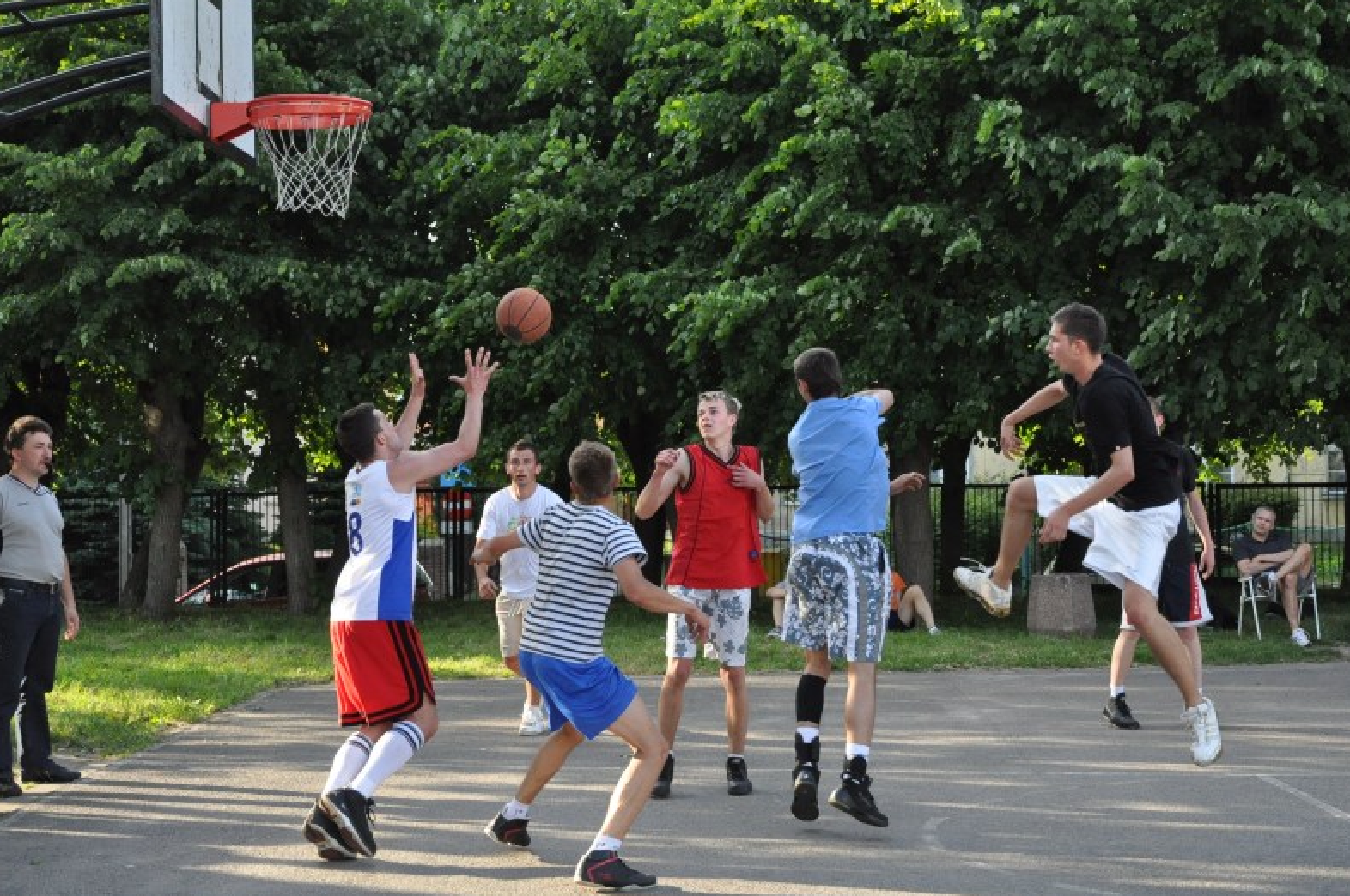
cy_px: 444
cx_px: 685
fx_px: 2172
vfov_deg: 23.3
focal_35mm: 58
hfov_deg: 34.5
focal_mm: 38
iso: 2000
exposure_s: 1/1250
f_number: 5.6
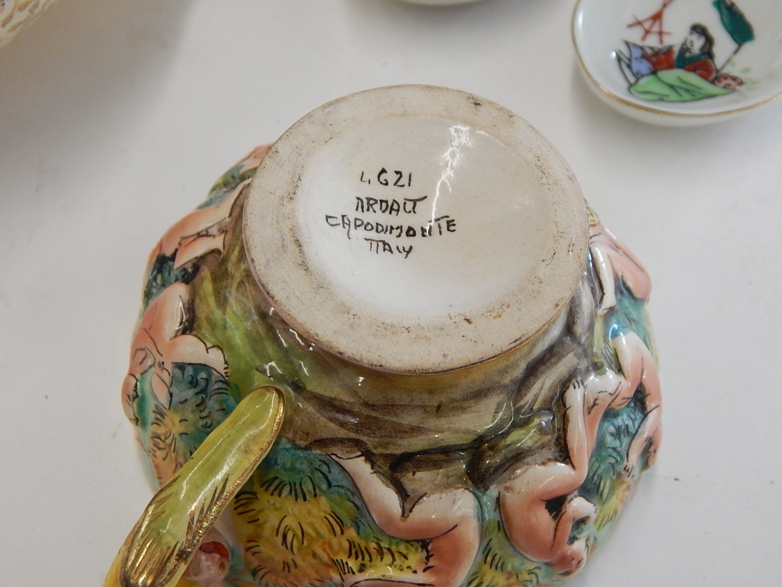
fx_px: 1084
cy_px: 294
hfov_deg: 39.7
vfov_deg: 30.3
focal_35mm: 48
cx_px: 391
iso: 400
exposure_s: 1/100
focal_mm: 8.6
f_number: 3.7
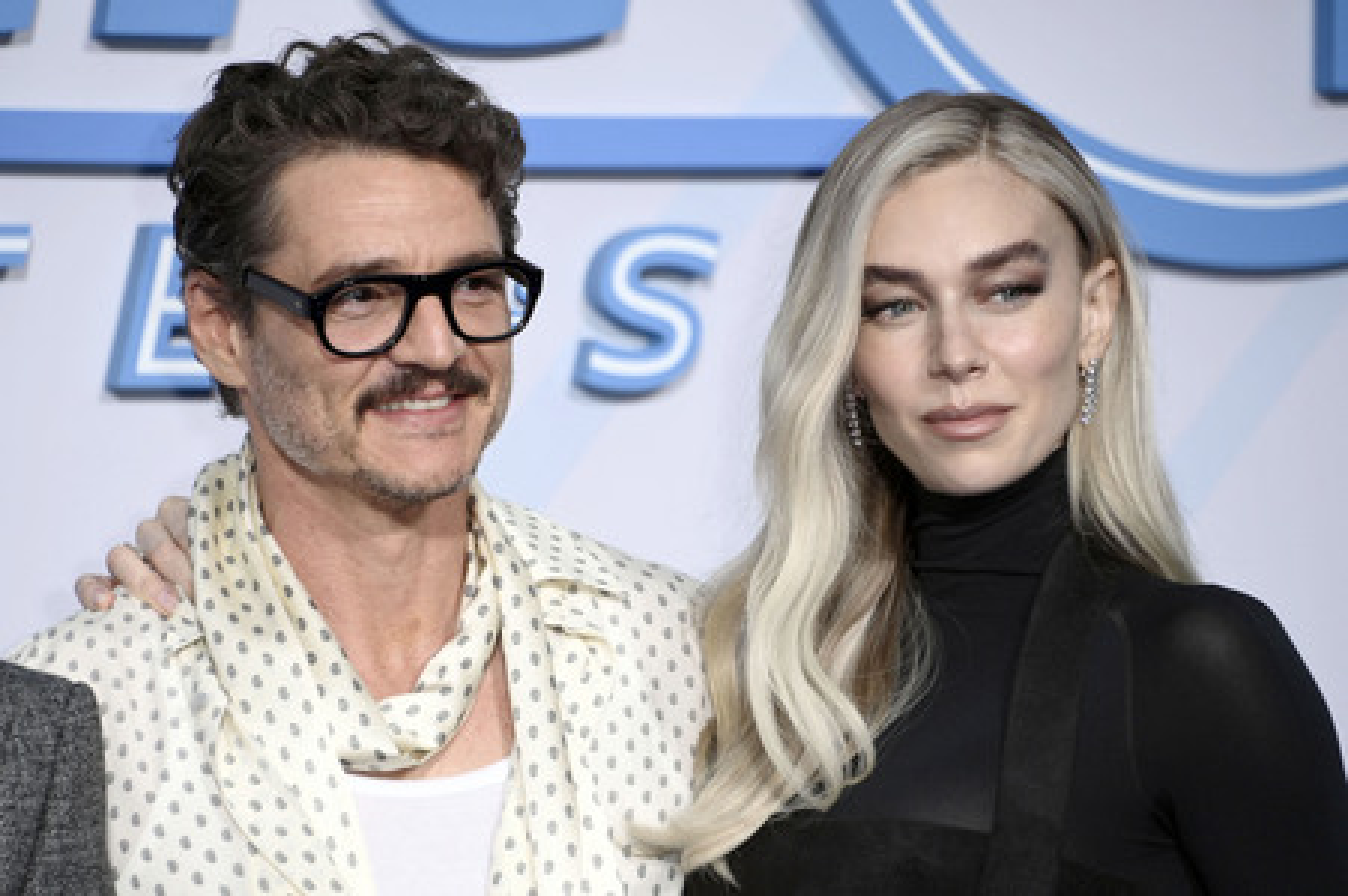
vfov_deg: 4.6
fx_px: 11225
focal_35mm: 300
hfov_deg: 6.9
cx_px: 674
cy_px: 448
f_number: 5.6
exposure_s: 1/200
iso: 400
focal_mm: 300
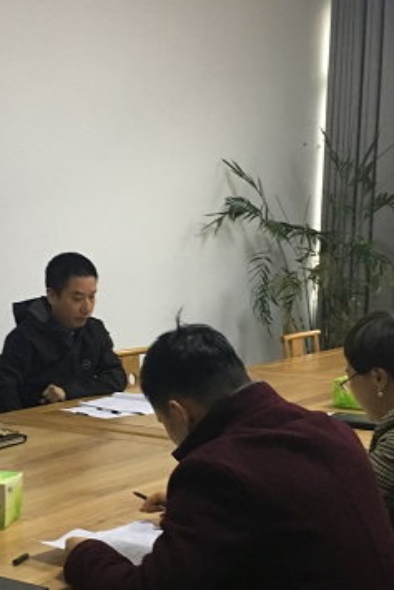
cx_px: 135
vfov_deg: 29.4
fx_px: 1115
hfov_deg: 20.0
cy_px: 401
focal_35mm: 68
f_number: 2.2
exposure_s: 1/33
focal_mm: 4.15
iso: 200
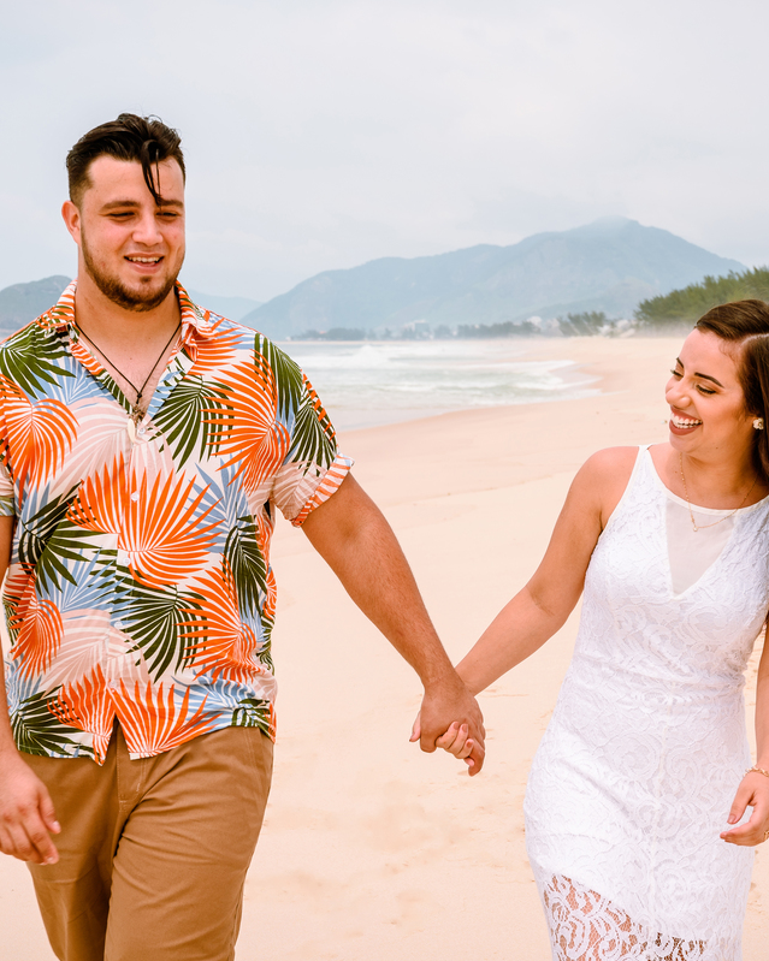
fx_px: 2248
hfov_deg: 19.4
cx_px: 383
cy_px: 480
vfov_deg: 24.1
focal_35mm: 79
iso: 100
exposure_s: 1/250
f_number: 8
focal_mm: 56
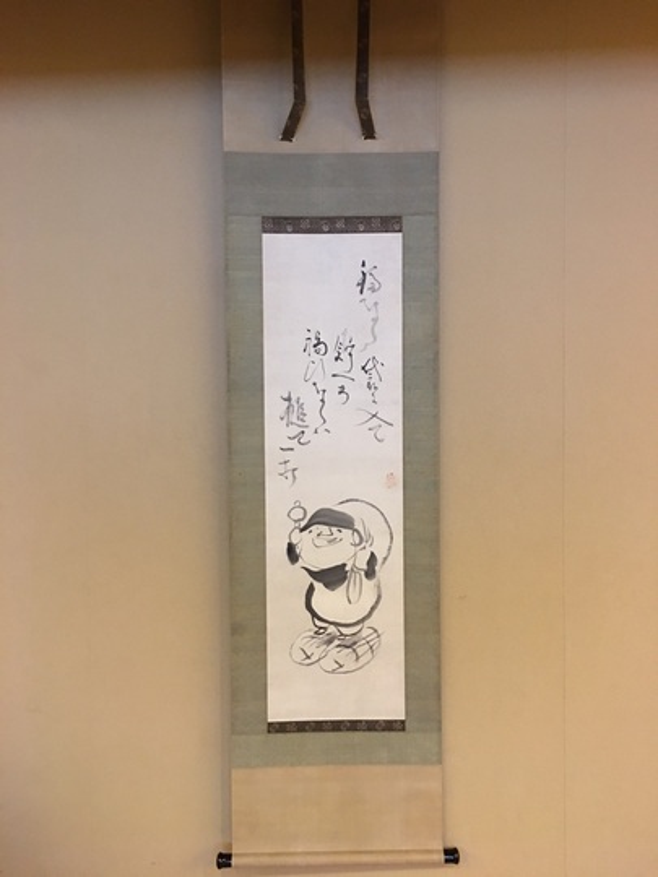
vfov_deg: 61.7
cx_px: 329
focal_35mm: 29
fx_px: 735
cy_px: 438
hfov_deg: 48.2
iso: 64
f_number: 2.2
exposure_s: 1/4
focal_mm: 4.15
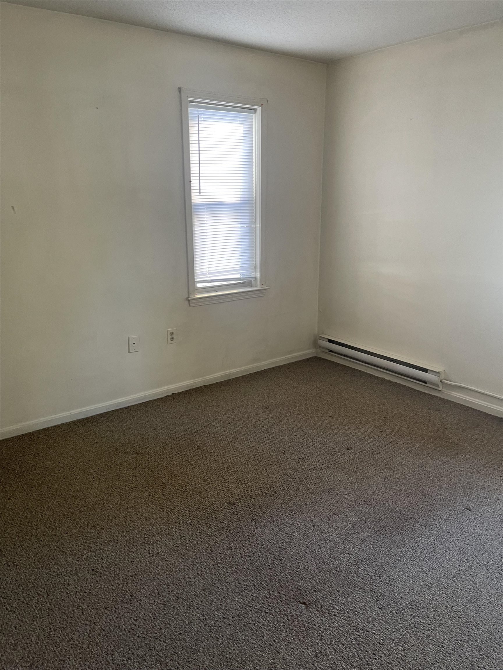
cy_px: 335
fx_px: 484
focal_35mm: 25
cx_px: 252
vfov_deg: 69.4
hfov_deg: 54.9
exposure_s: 1/41
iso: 250
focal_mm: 5.1
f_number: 1.6
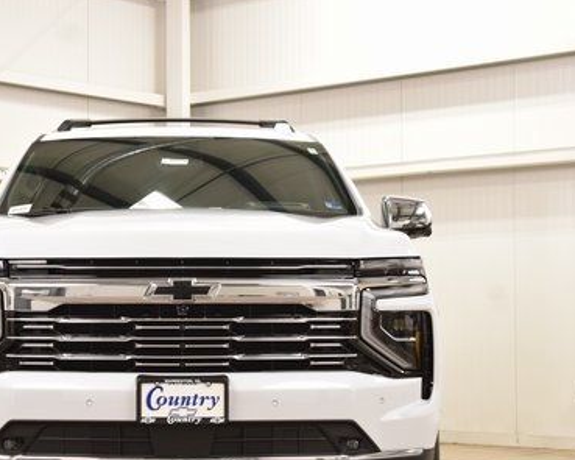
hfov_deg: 21.6
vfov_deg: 17.4
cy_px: 327
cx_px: 184
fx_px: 1497
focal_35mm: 88
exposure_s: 1/30
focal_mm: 36
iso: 1000
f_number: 7.1
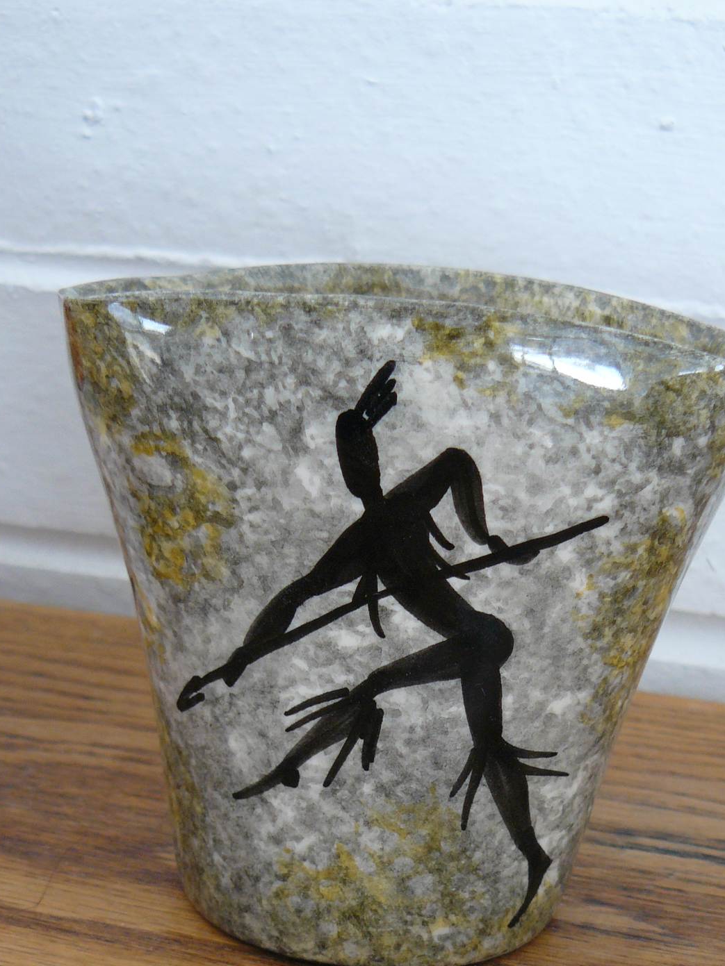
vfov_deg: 35.5
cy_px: 699
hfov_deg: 27.5
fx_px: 1480
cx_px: 416
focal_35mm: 53
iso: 125
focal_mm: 6
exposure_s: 1/30
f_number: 2.8
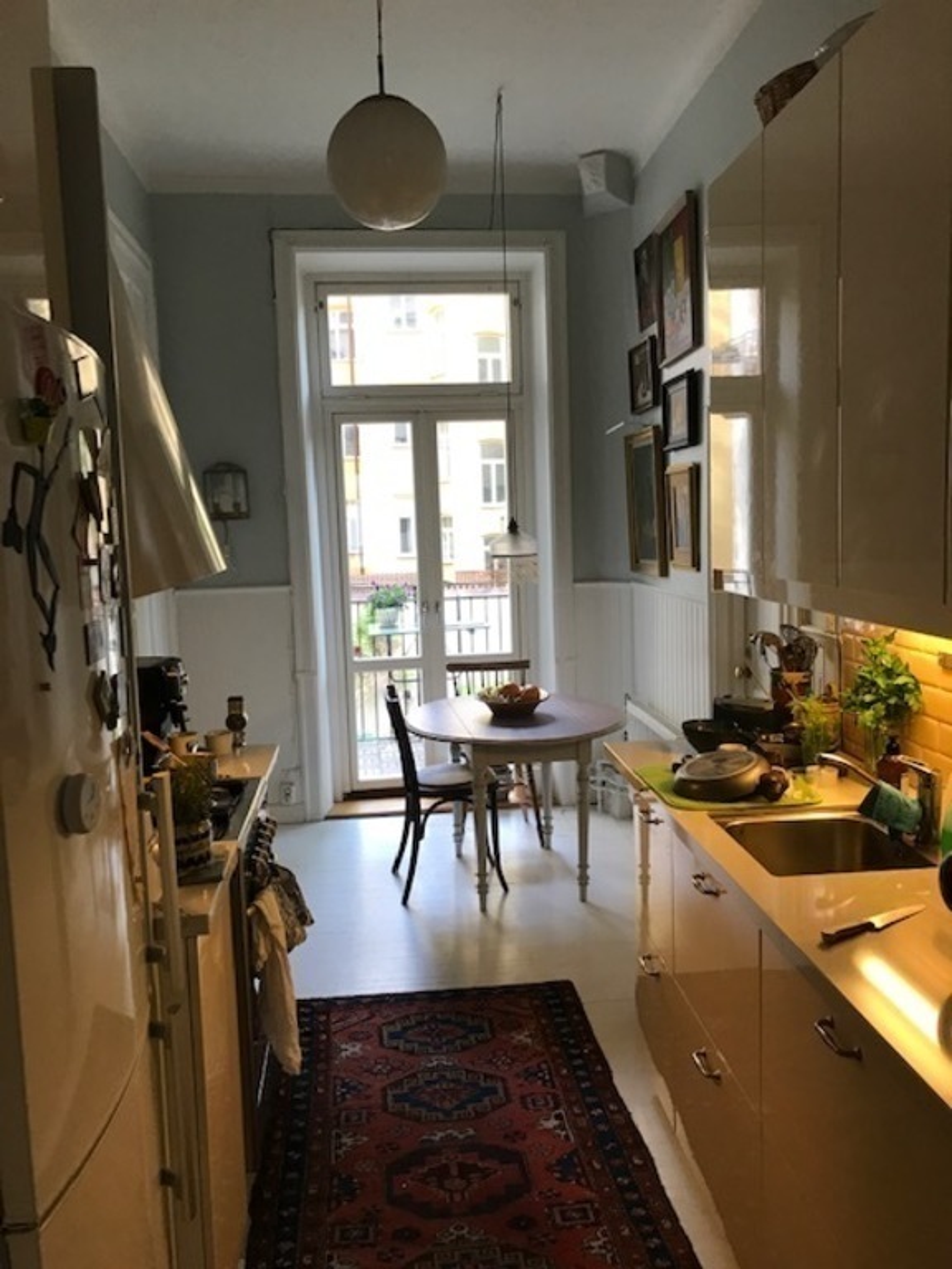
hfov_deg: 49.7
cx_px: 476
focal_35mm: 28
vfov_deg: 63.4
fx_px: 1027
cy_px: 634
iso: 32
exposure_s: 1/33
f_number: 1.8
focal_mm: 3.99
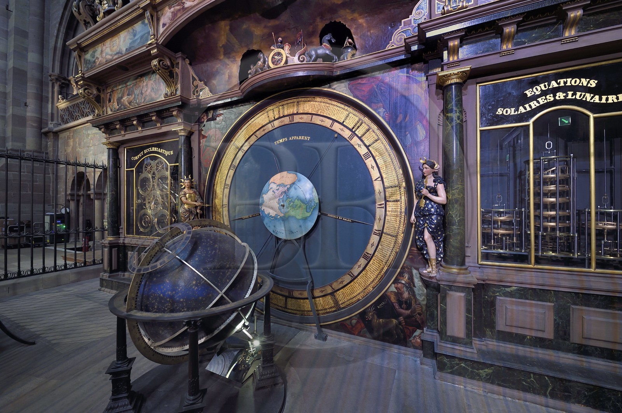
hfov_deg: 104.3
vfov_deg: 81.1
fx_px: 242
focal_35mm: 14
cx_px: 311
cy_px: 206
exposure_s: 1/3.33
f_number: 6.3
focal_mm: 14
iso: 800
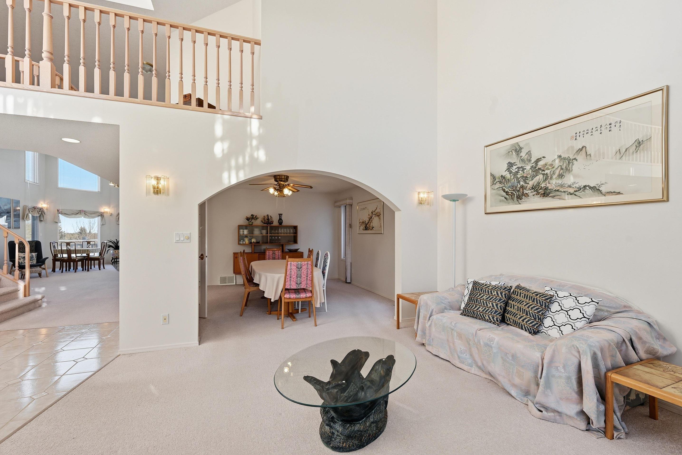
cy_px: 232
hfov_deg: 100.3
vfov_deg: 77.3
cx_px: 323
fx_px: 284
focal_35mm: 15
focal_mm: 14
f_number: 8
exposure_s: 1/100
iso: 100
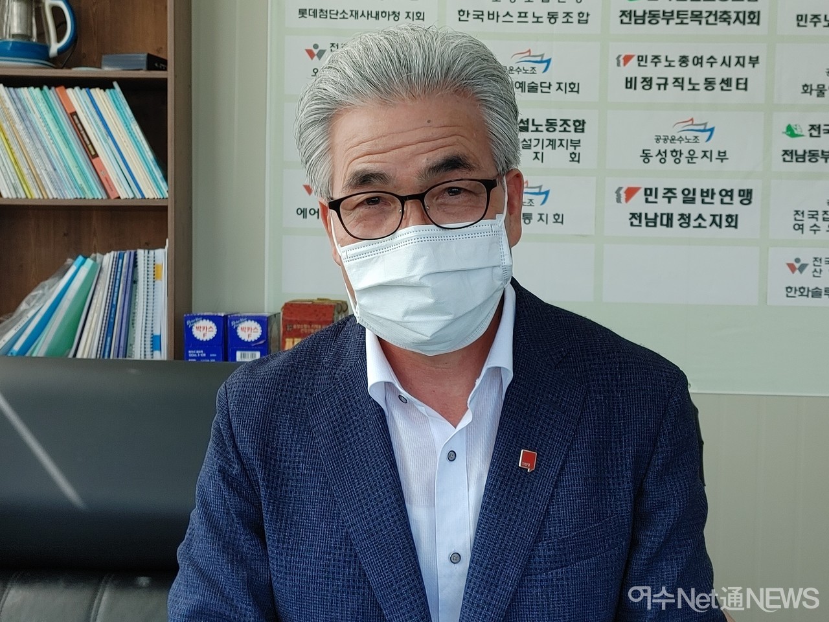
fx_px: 1102
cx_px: 414
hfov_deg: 41.2
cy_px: 311
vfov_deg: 31.5
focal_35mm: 46
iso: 50
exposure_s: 1/100
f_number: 1.8
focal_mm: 4.81
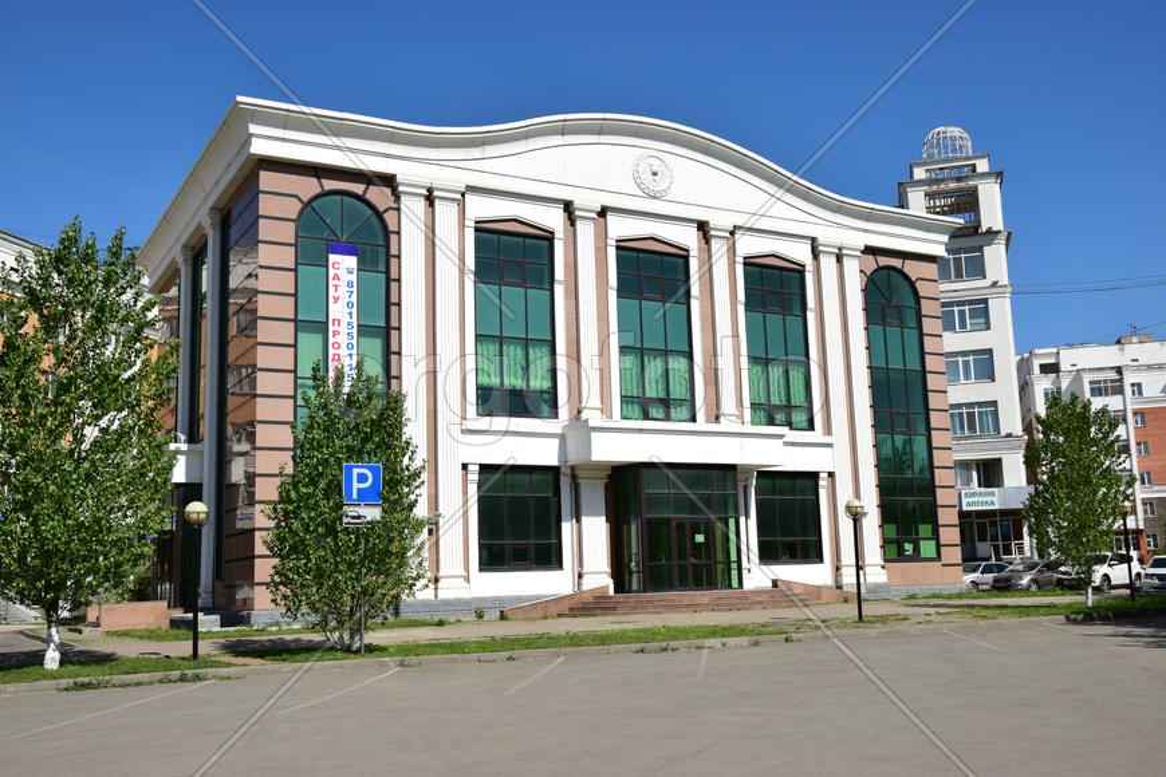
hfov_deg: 53.1
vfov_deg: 36.9
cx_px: 583
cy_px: 388
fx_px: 1166
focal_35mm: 36
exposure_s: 1/640
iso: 250
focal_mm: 24
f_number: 9
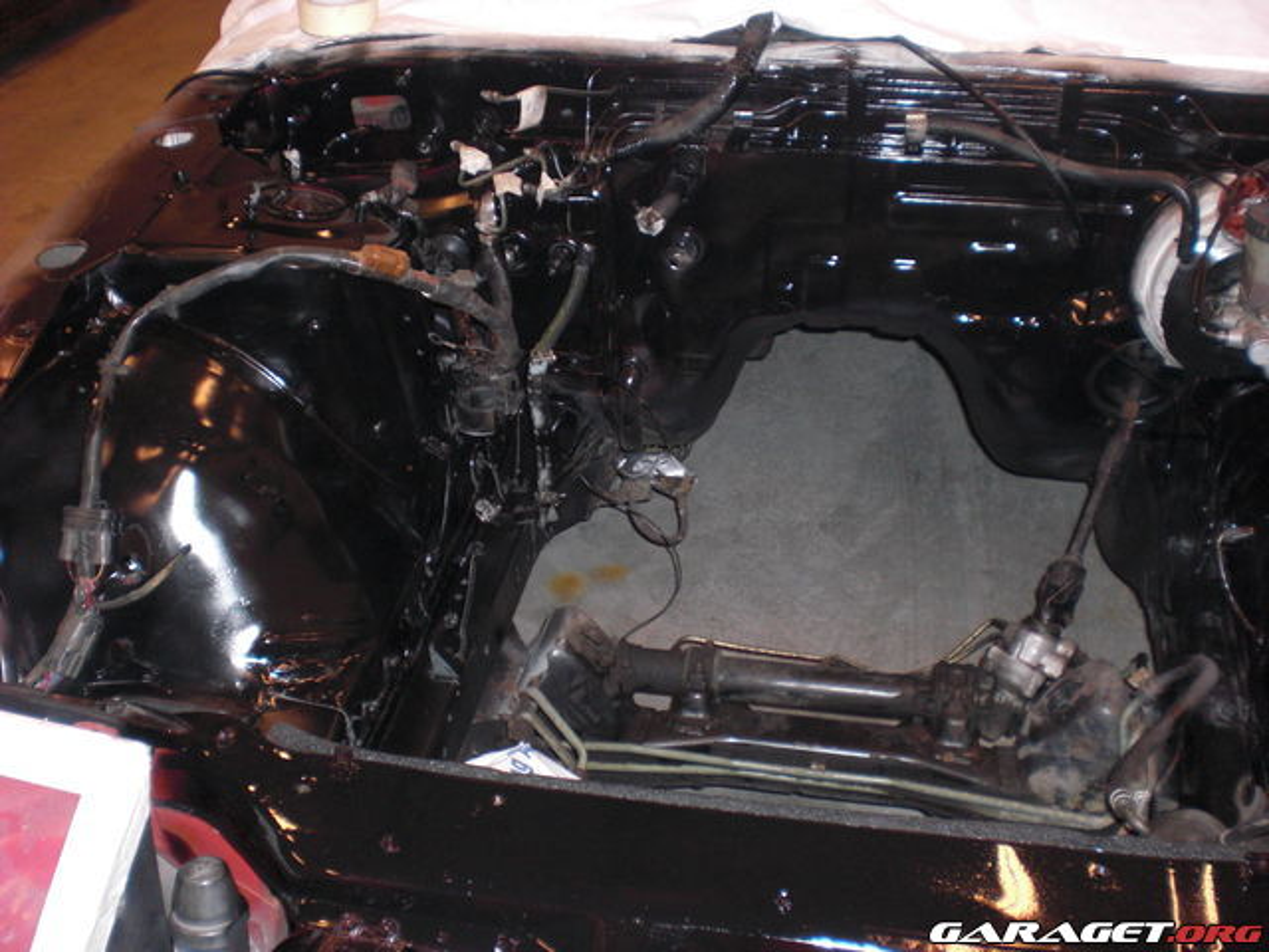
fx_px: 1393
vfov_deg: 37.7
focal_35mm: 38
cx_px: 634
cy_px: 476
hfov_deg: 49.0
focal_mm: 6.3
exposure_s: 1/60
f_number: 3.1
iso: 200
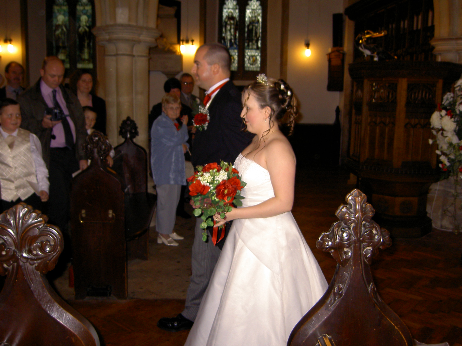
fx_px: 454
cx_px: 231
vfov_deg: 41.8
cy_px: 173
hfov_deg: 54.0
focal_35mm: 34
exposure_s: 1/60
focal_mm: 5.6
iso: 100
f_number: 2.8
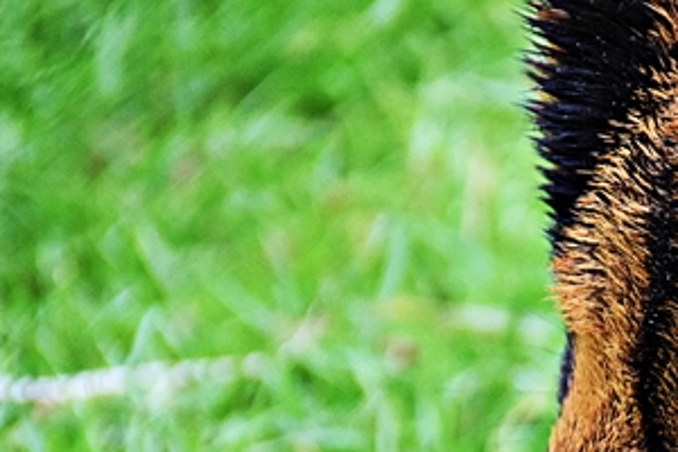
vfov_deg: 2.7
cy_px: 548
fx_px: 9642
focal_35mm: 512
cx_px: 827
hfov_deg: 4.0
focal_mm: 100
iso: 1400
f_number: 5.6
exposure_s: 1/125
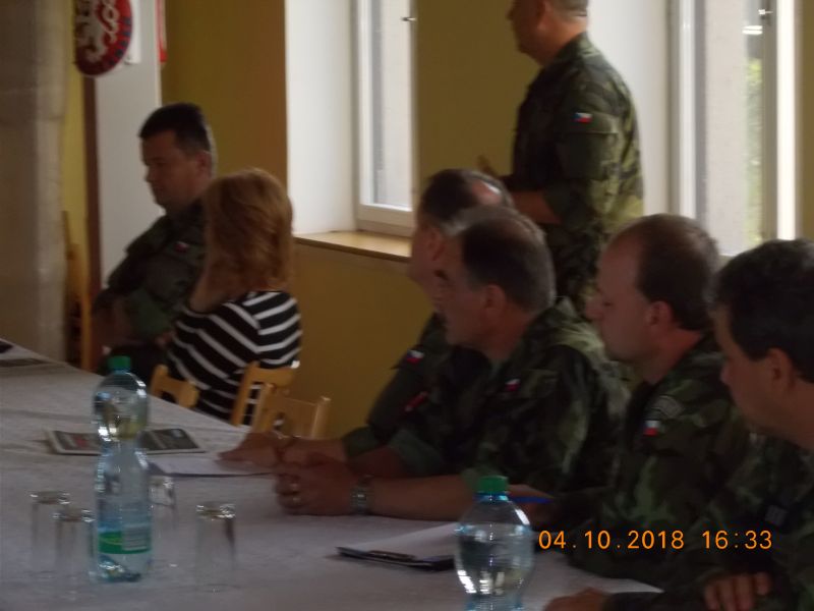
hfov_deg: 15.2
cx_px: 407
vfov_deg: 11.4
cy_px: 306
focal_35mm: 130
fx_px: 3057
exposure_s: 1/60
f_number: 6.5
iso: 320
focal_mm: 23
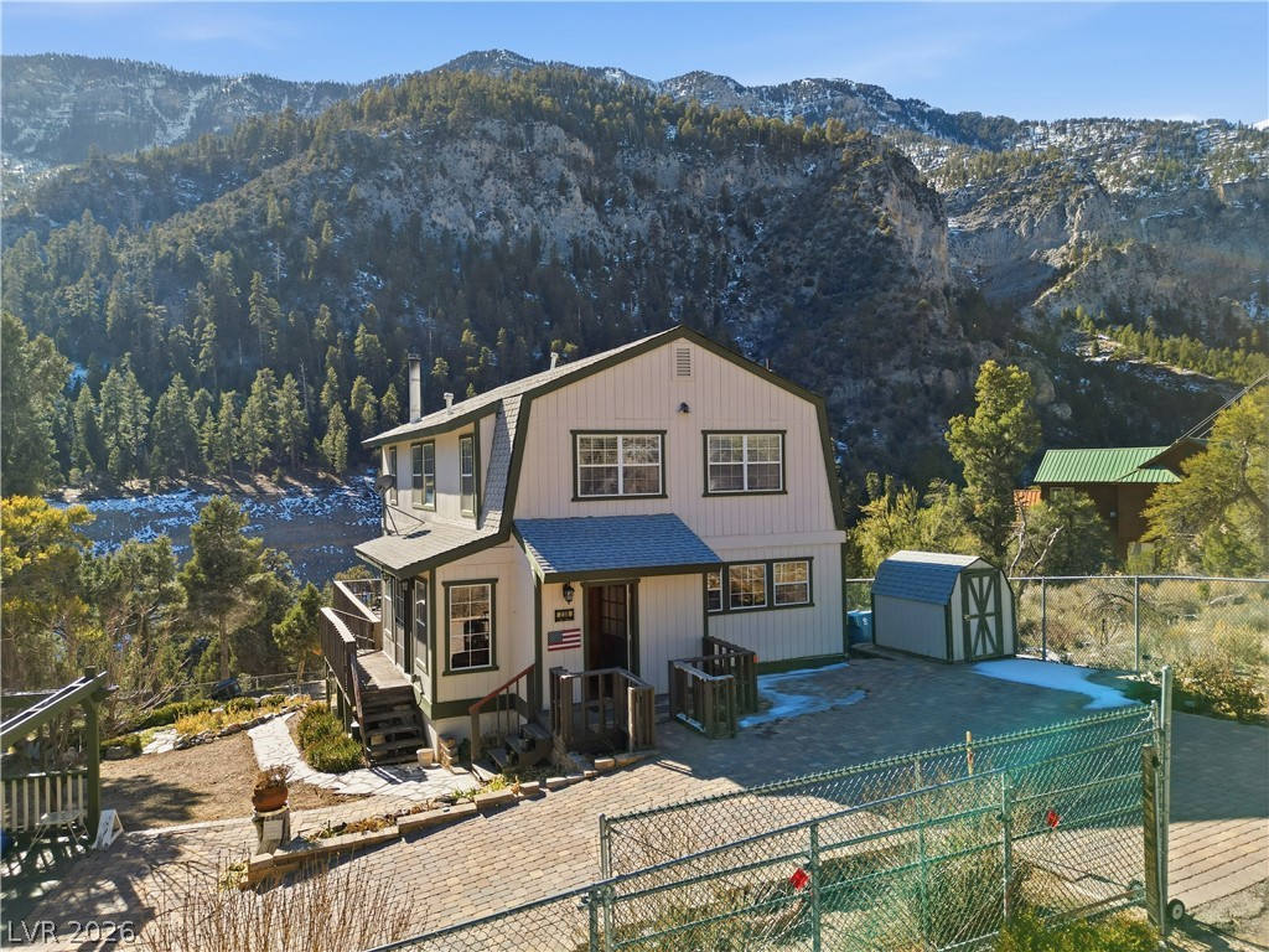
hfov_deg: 71.6
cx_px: 634
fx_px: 880
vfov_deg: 56.8
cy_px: 476
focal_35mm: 24
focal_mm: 6.7
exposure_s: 1/2500
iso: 150
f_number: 1.7
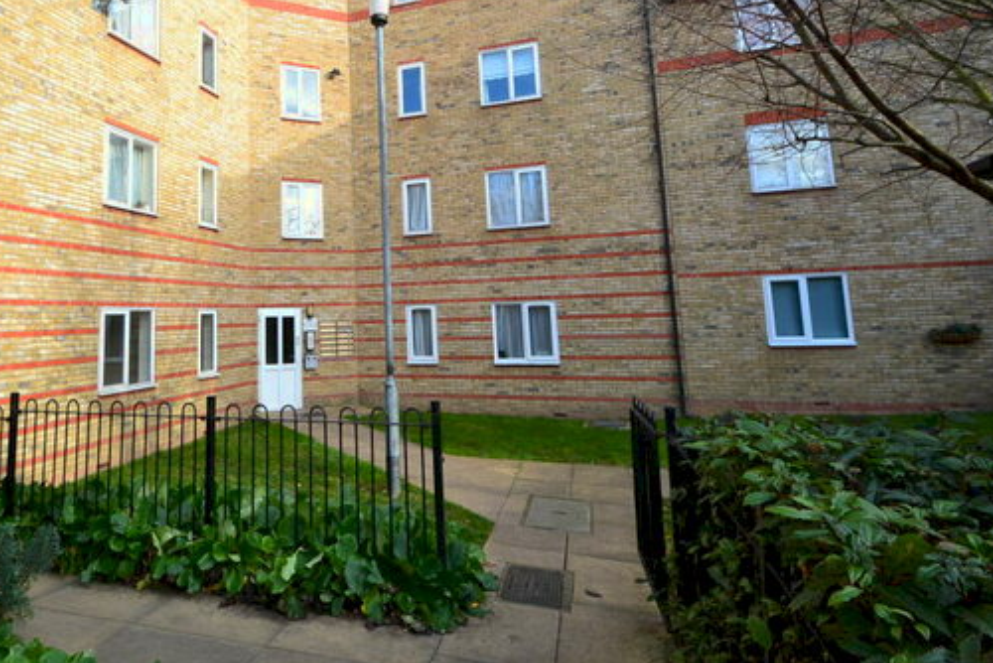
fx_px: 580
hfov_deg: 79.0
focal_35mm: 21
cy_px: 239
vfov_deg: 58.6
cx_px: 348
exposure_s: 1/125
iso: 400
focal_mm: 10
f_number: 9
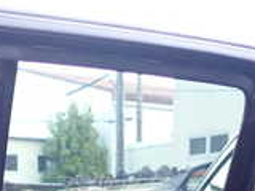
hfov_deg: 20.5
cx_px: 33
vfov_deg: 14.0
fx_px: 692
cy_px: 342
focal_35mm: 94
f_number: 2
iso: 200
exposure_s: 1/60
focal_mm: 4.5
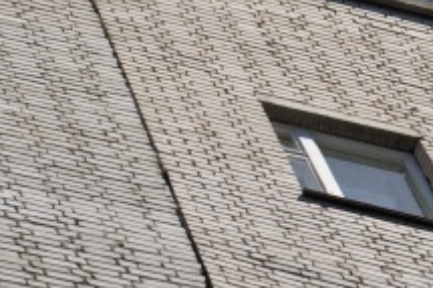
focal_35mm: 341
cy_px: -39
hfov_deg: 6.0
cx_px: 185
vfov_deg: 4.0
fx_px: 4102
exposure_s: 1/1250
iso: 200
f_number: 5.6
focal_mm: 85
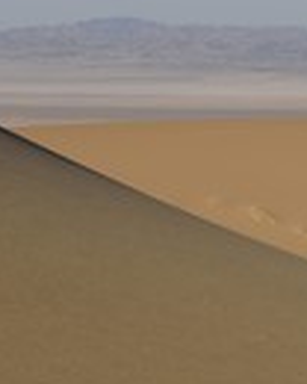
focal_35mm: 212
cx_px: 257
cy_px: 124
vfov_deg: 9.1
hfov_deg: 7.3
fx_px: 2408
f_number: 13
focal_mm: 70
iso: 200
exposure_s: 1/250
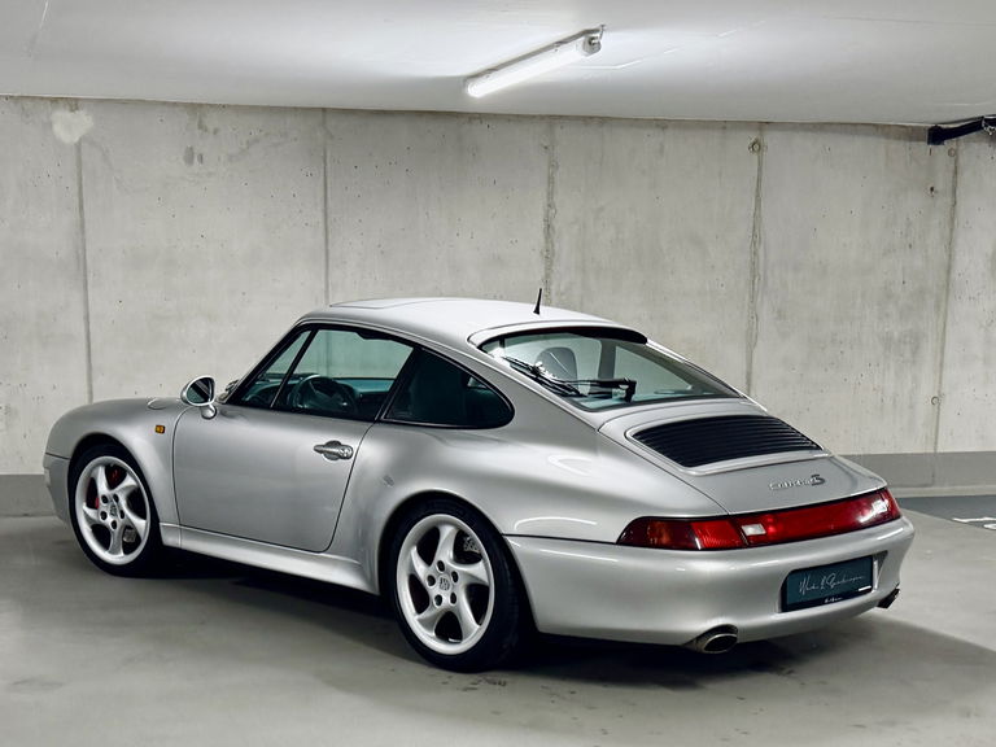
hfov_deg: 71.6
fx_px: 691
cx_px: 498
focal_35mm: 24
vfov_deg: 56.8
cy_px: 374
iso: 250
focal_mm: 6.76
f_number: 1.78
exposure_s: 1/100
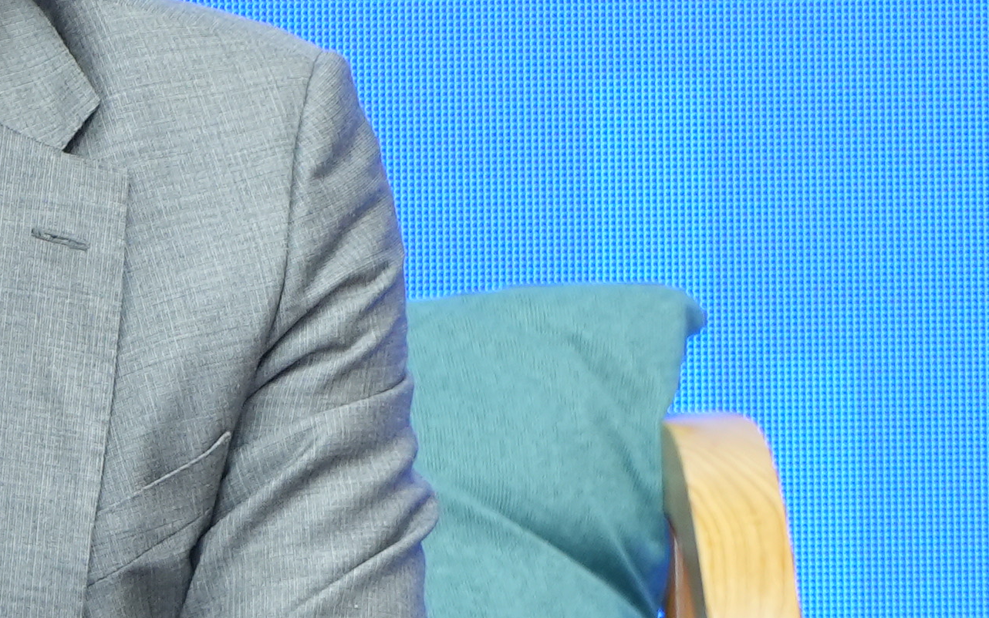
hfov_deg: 2.2
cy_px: 295
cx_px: -108
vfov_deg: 1.4
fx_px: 25172
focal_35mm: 934
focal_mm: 170
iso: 1000
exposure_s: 1/125
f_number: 3.2
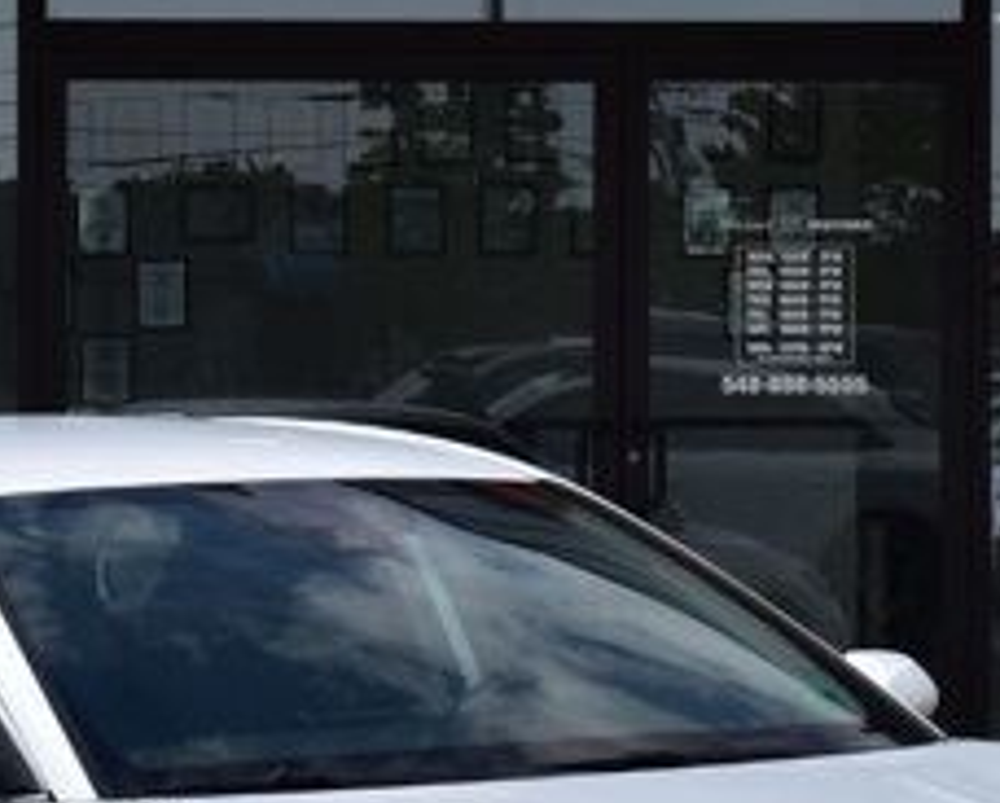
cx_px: 544
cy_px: 487
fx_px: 5426
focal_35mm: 183
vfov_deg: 8.5
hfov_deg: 10.5
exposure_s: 1/500
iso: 320
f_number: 11
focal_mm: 29
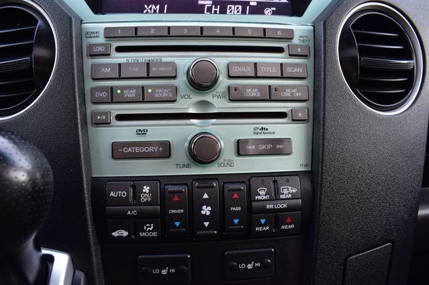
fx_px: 322
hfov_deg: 67.4
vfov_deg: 47.9
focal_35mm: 27
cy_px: 142
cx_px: 214
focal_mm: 18
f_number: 6.3
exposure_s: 1/15
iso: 500
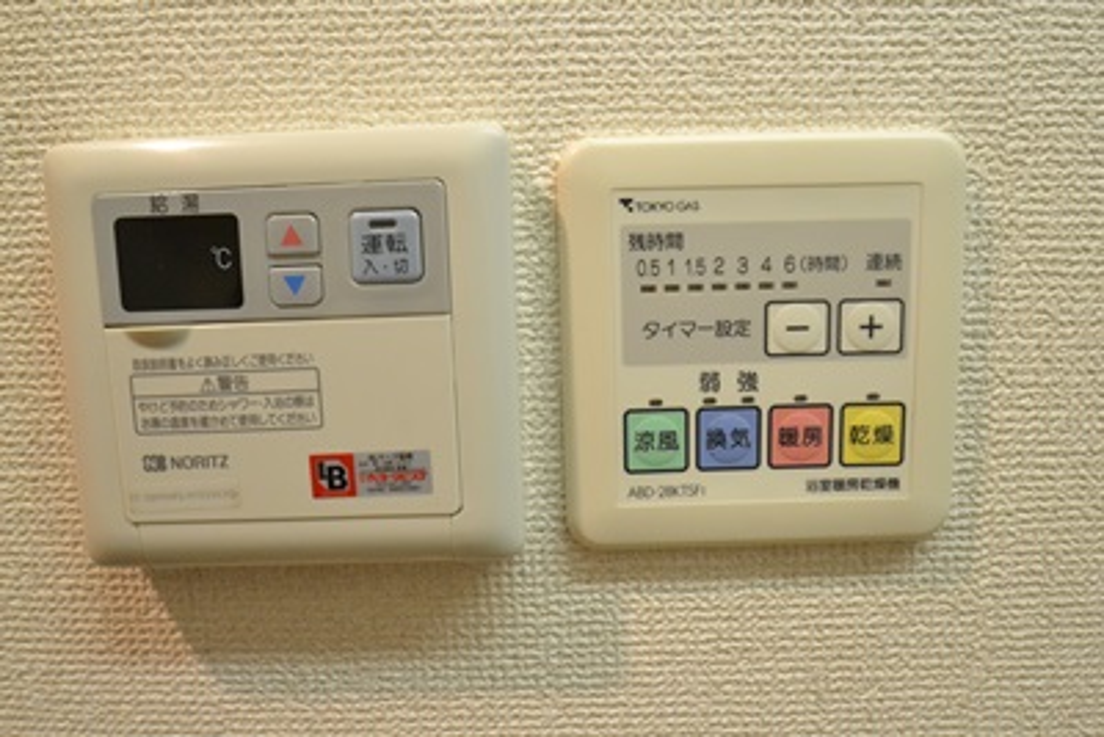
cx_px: 552
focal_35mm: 22
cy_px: 368
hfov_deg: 77.3
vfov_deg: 56.2
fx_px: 690
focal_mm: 15
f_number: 5
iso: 3200
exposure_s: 1/100
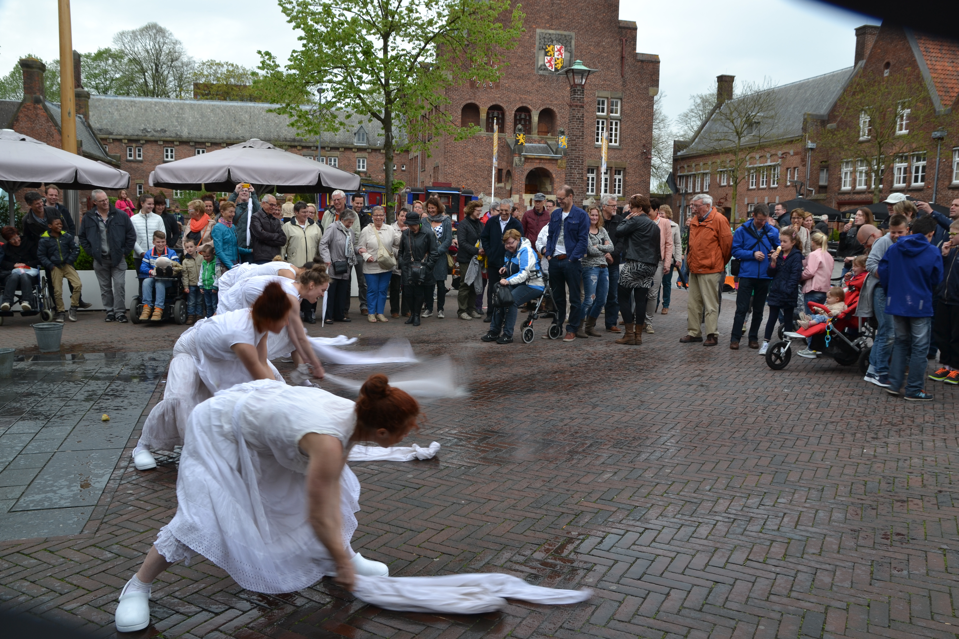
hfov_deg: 61.9
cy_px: 320
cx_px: 480
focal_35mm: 30
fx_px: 799
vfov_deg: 43.6
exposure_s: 1/60
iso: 100
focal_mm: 20
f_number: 10
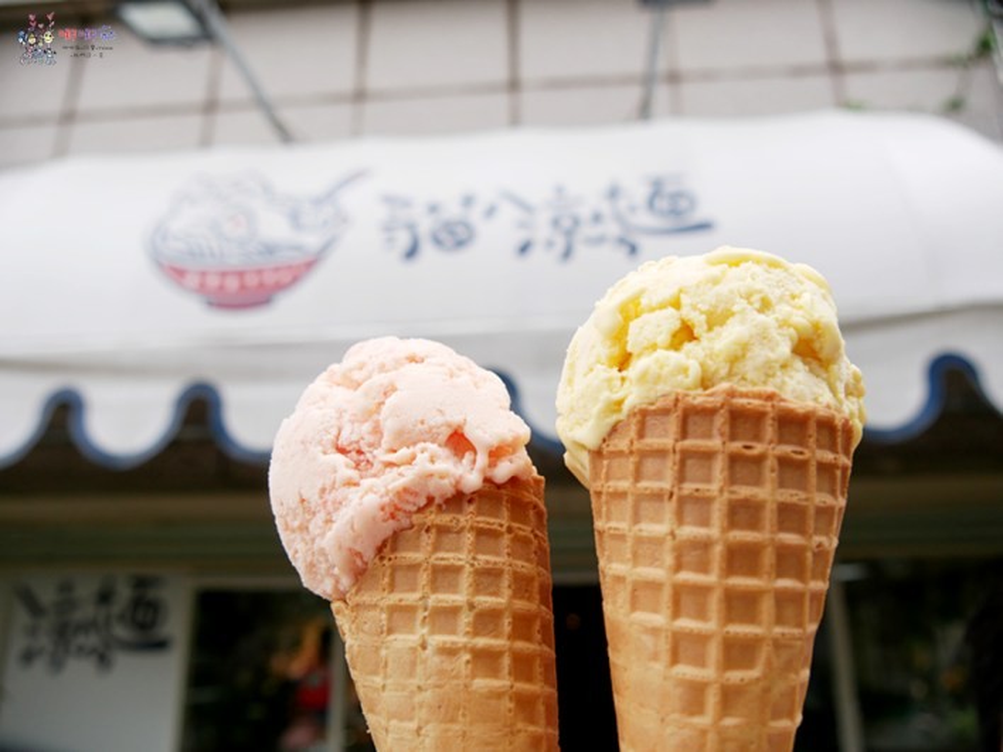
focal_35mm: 28
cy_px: 376
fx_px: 811
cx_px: 502
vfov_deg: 49.7
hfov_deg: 63.4
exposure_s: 1/250
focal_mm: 14
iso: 200
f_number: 4
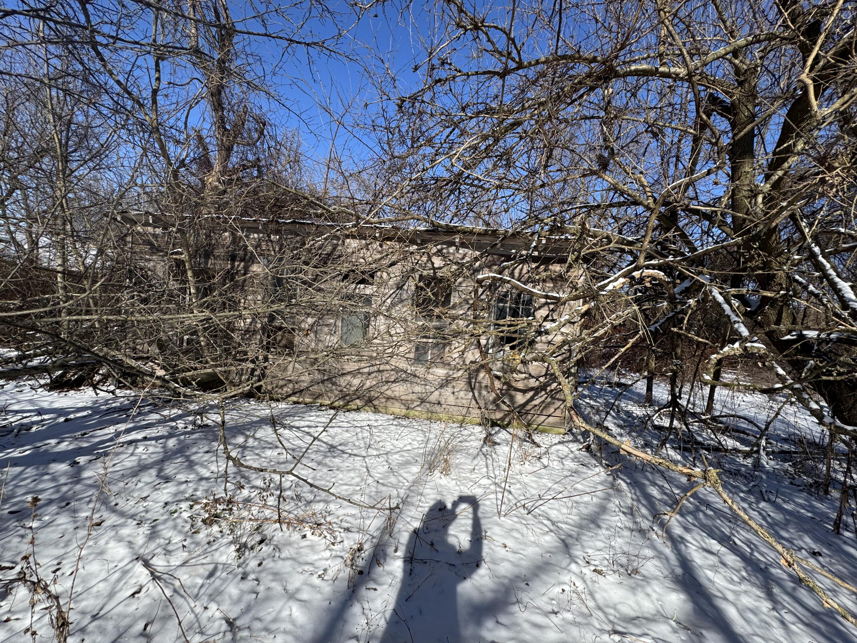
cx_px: 428
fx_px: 347
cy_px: 322
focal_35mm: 14
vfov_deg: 85.7
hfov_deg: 102.1
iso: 50
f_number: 2.2
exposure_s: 1/1880
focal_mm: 2.22
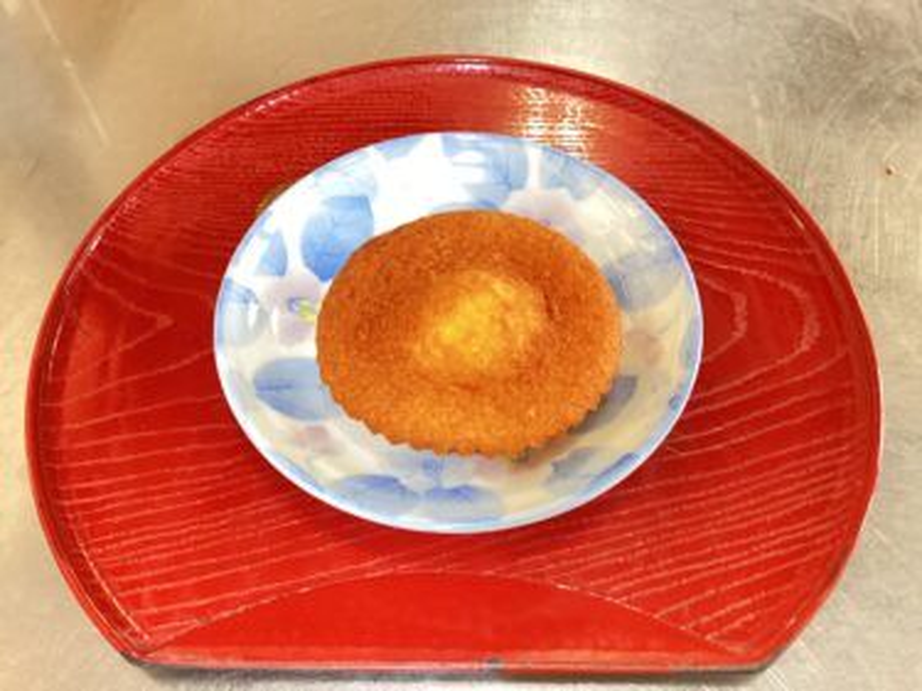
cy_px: 346
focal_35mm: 31
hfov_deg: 58.4
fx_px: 825
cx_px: 461
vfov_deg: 45.4
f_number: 2.4
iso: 500
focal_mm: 3.3
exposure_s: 1/25
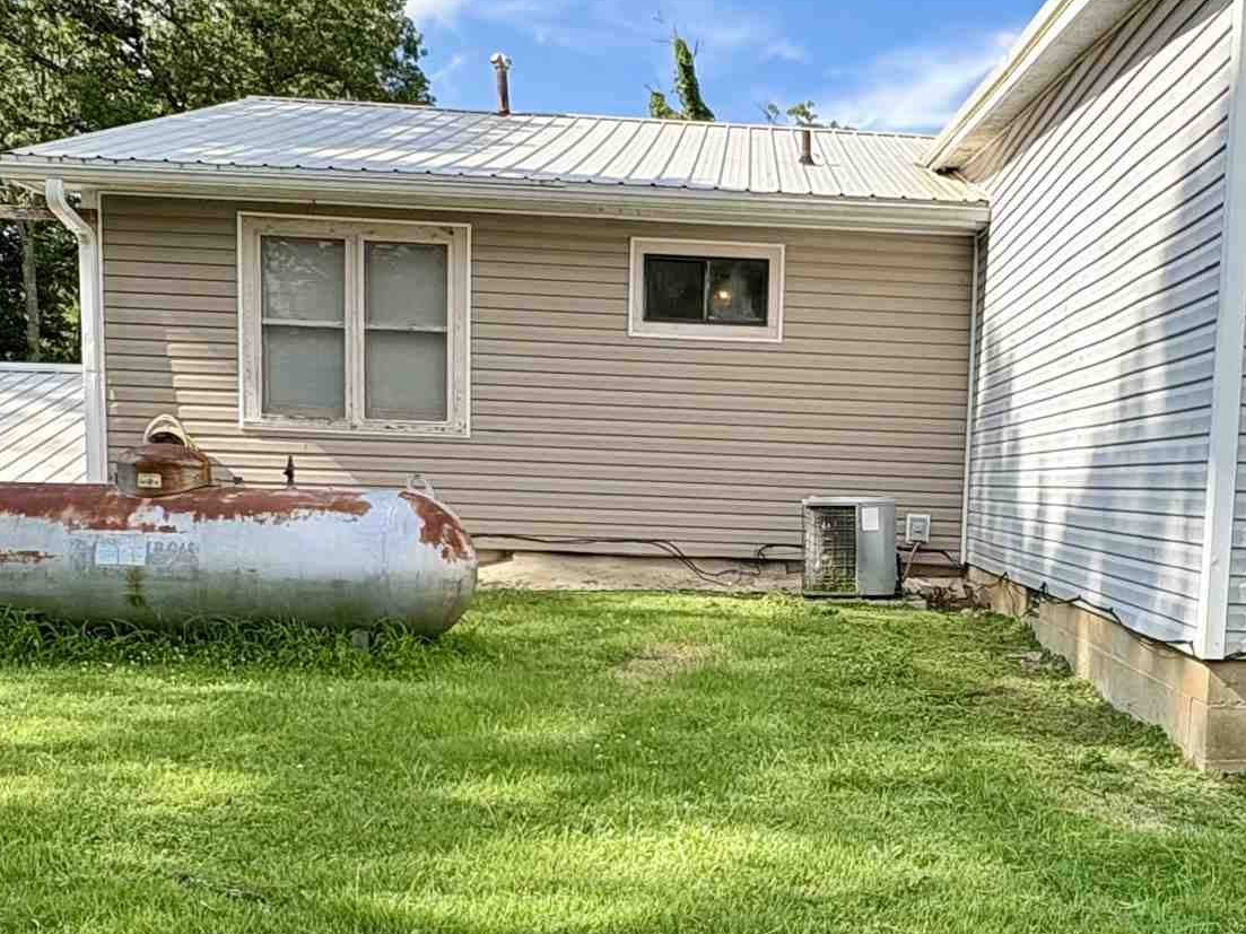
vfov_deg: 36.4
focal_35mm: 39
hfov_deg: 47.0
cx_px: 840
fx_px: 1404
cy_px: 625
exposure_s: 1/771
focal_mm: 2.22
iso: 64
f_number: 2.2
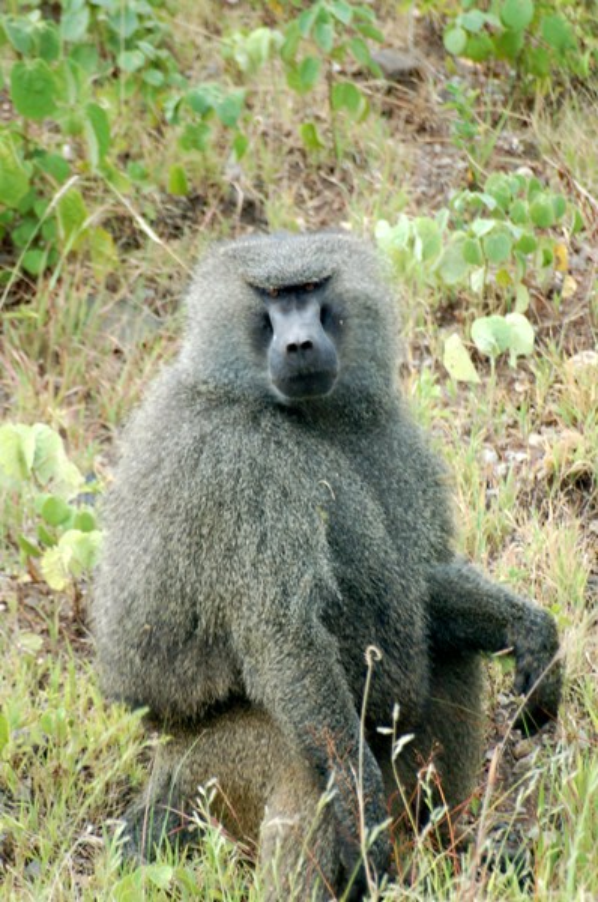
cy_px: 451
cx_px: 299
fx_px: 11251
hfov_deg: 3.0
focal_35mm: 450
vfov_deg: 4.6
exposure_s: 1/125
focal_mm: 300
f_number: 5.6
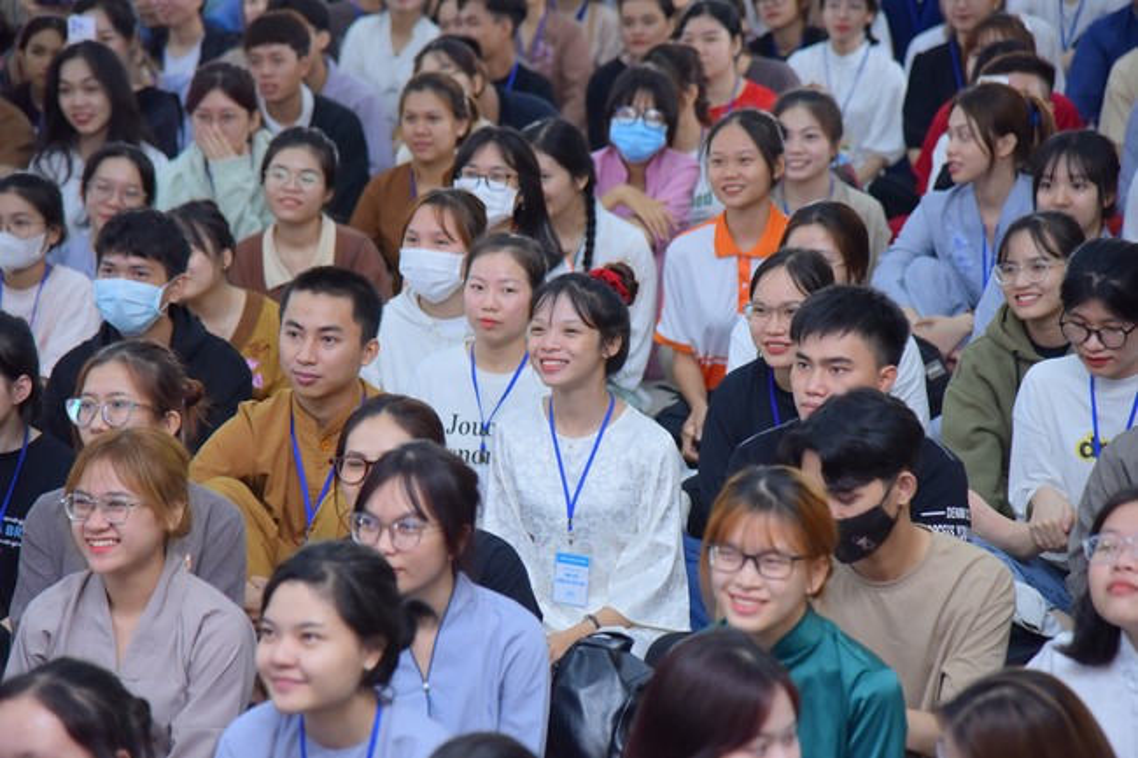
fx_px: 3792
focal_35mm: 120
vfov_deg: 11.4
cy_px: 379
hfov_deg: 17.1
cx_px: 569
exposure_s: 1/125
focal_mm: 120
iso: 1250
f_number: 4.5
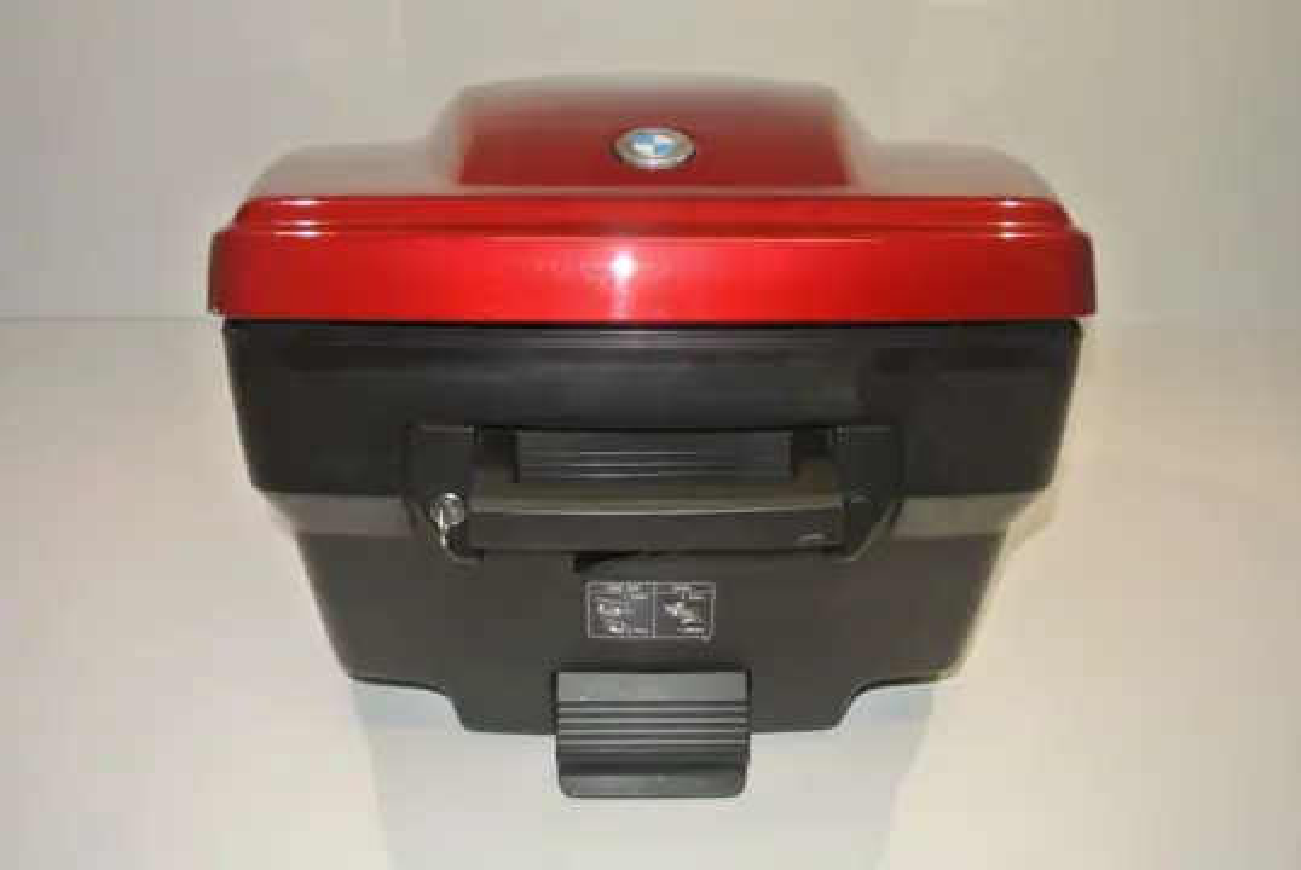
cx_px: 650
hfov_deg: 54.4
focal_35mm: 35
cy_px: 435
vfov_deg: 37.9
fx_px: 1266
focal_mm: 13.1
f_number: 4
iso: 200
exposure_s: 1/60
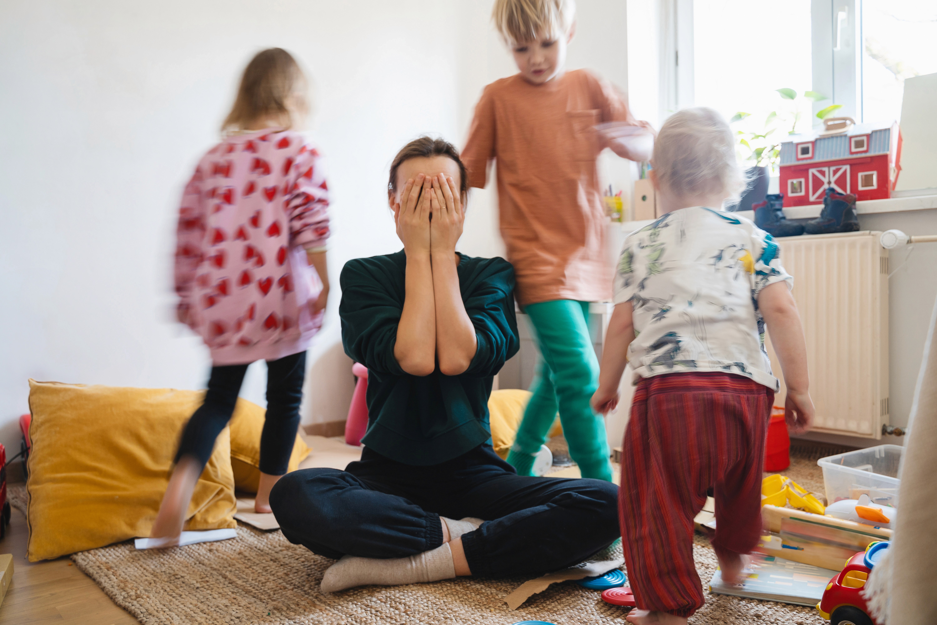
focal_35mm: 28
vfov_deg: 46.4
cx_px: 468
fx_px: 729
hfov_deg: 65.5
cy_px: 312
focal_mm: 28
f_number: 4
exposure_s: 1/15
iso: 160
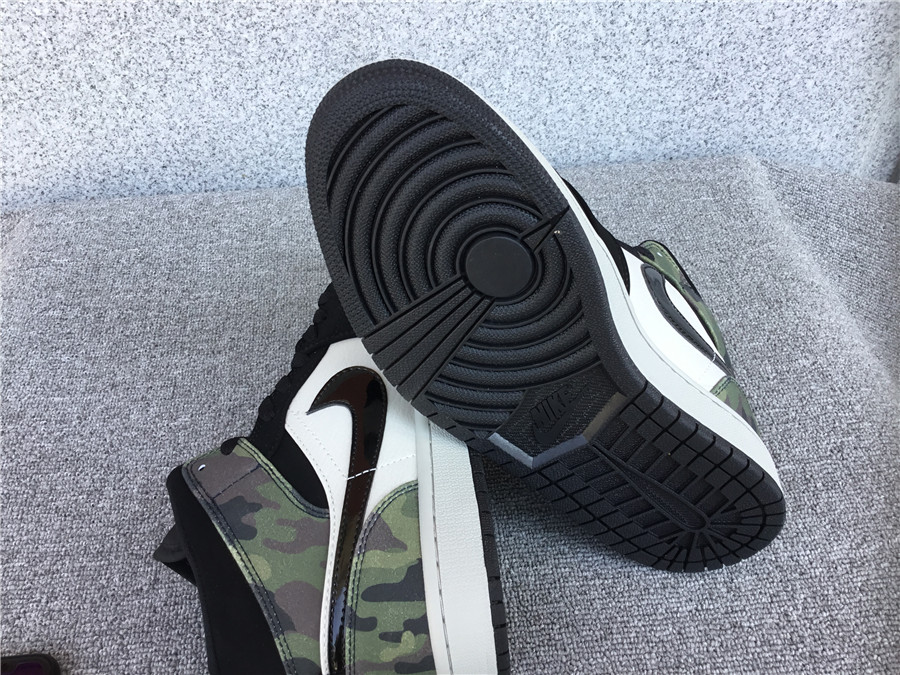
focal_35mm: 31
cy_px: 338
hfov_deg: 58.4
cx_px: 450
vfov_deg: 45.4
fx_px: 806
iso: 25
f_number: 2.4
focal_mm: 3.3
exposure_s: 1/123
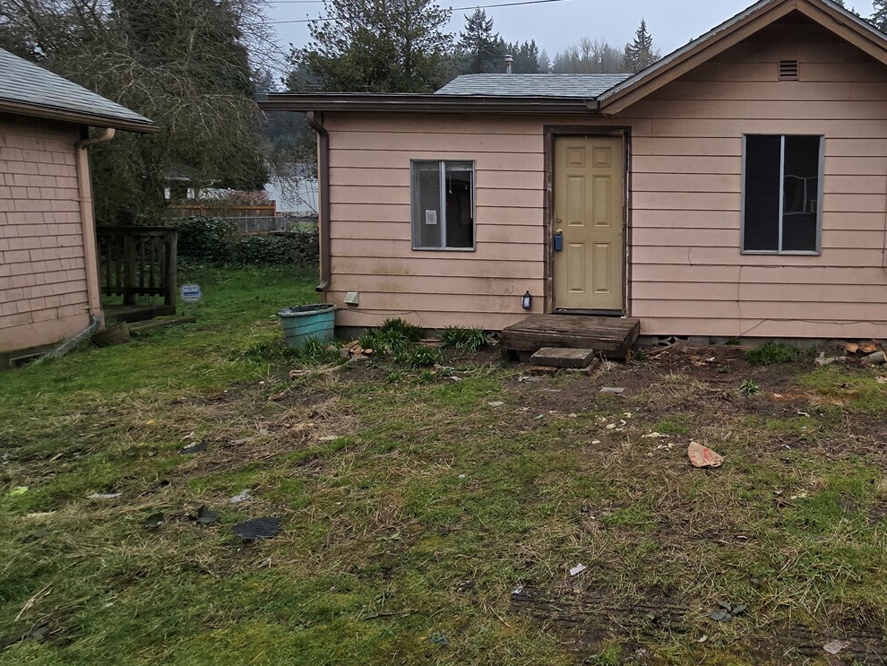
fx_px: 538
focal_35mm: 21
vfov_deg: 62.6
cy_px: 249
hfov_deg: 72.0
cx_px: 693
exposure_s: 1/740
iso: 50
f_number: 2.2
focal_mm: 2.2
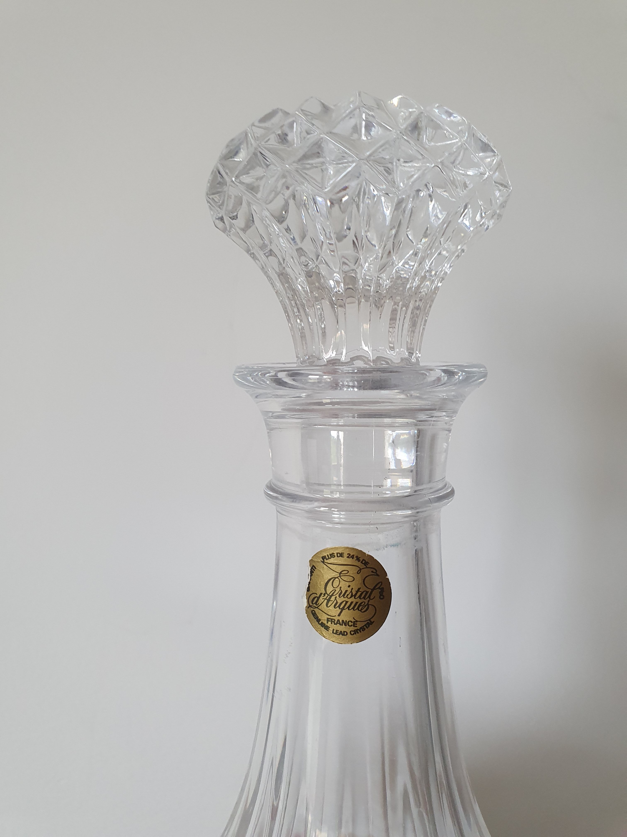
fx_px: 628
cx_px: 314
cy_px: 418
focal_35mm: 26
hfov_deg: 53.1
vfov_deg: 67.3
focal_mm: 4.32
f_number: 2.4
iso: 200
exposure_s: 1/50
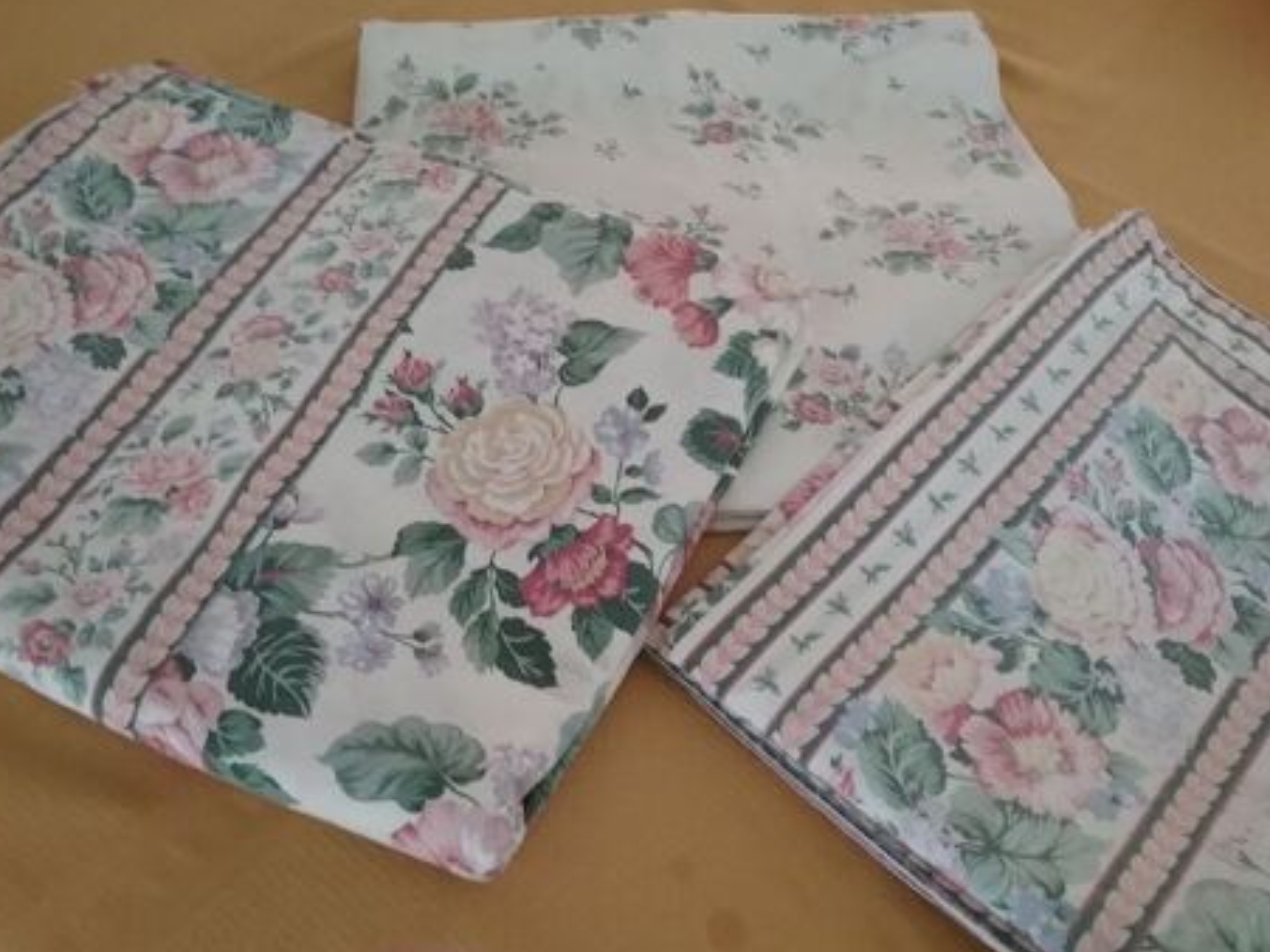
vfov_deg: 42.9
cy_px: 490
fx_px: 1210
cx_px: 639
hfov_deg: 55.4
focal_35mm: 33
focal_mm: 3.3
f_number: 2.2
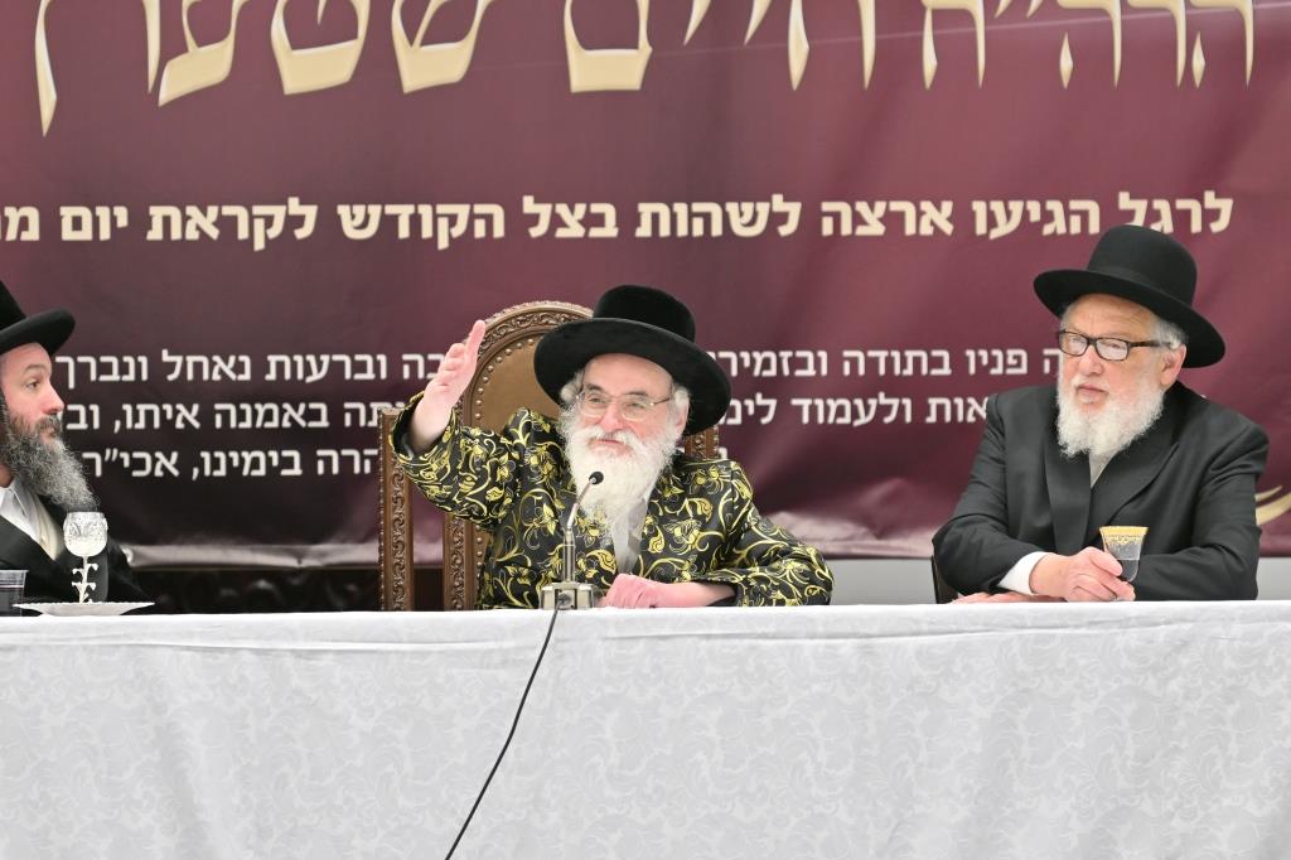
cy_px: 430
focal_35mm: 300
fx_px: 10754
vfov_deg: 4.6
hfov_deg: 6.9
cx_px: 646
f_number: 2.8
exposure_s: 1/250
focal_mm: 200
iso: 200
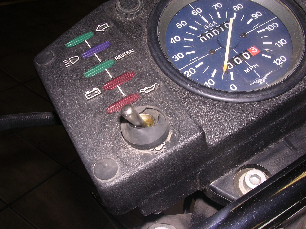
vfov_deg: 37.7
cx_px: 153
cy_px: 114
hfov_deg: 49.0
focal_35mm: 38
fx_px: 336
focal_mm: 5.8
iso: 100
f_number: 5.6
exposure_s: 1/60.1
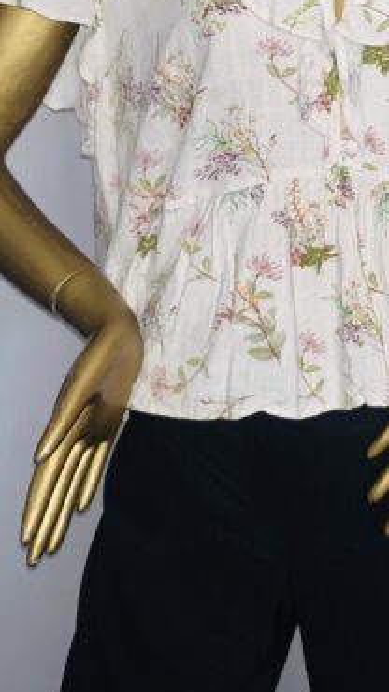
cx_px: 318
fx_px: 936
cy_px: 192
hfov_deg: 23.1
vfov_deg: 39.7
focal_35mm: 51
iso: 64
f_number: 1.8
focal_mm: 4.25
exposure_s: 1/17
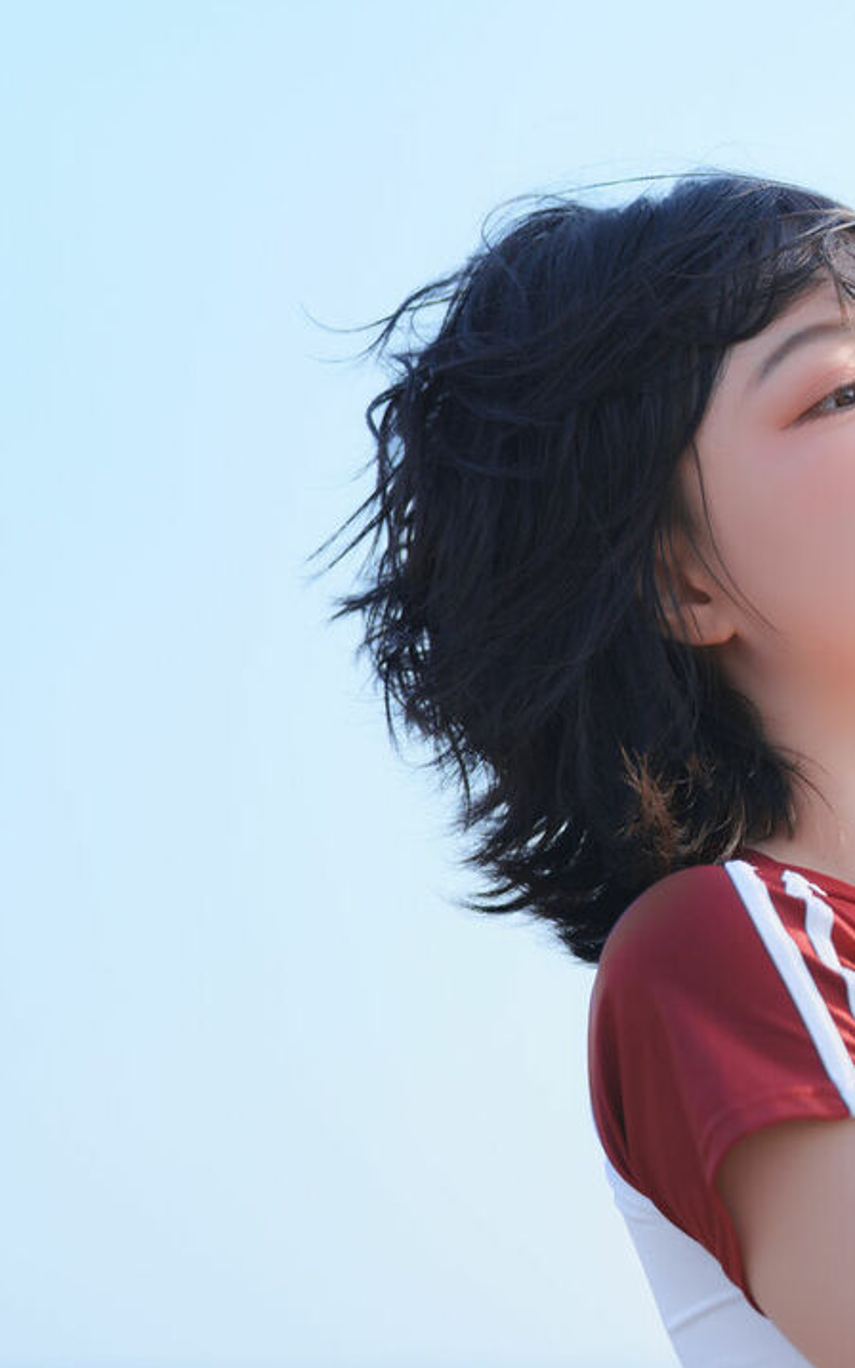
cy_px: 1331
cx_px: 985
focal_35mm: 112
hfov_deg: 11.5
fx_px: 4176
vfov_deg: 18.2
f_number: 1.4
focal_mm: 50
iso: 100
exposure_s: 1/4000
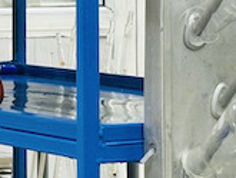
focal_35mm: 253
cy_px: -64
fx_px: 1726
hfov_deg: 7.6
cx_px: -152
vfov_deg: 5.8
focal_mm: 6.86
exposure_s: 1/50
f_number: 1.78
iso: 125
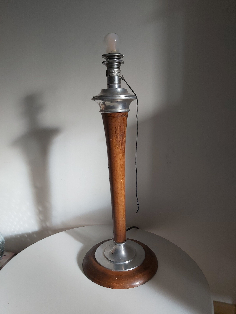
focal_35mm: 26
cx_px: 118
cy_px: 157
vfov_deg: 67.3
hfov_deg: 53.1
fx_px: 236
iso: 64
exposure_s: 1/110
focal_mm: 3.92
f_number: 1.7
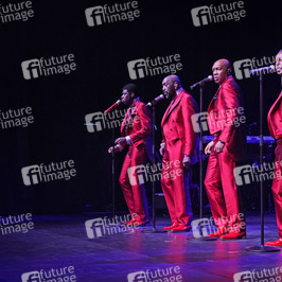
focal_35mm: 82
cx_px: 233
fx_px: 756
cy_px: 146
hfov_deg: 20.8
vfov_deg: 21.1
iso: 1600
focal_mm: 57
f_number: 5.6
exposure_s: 1/160
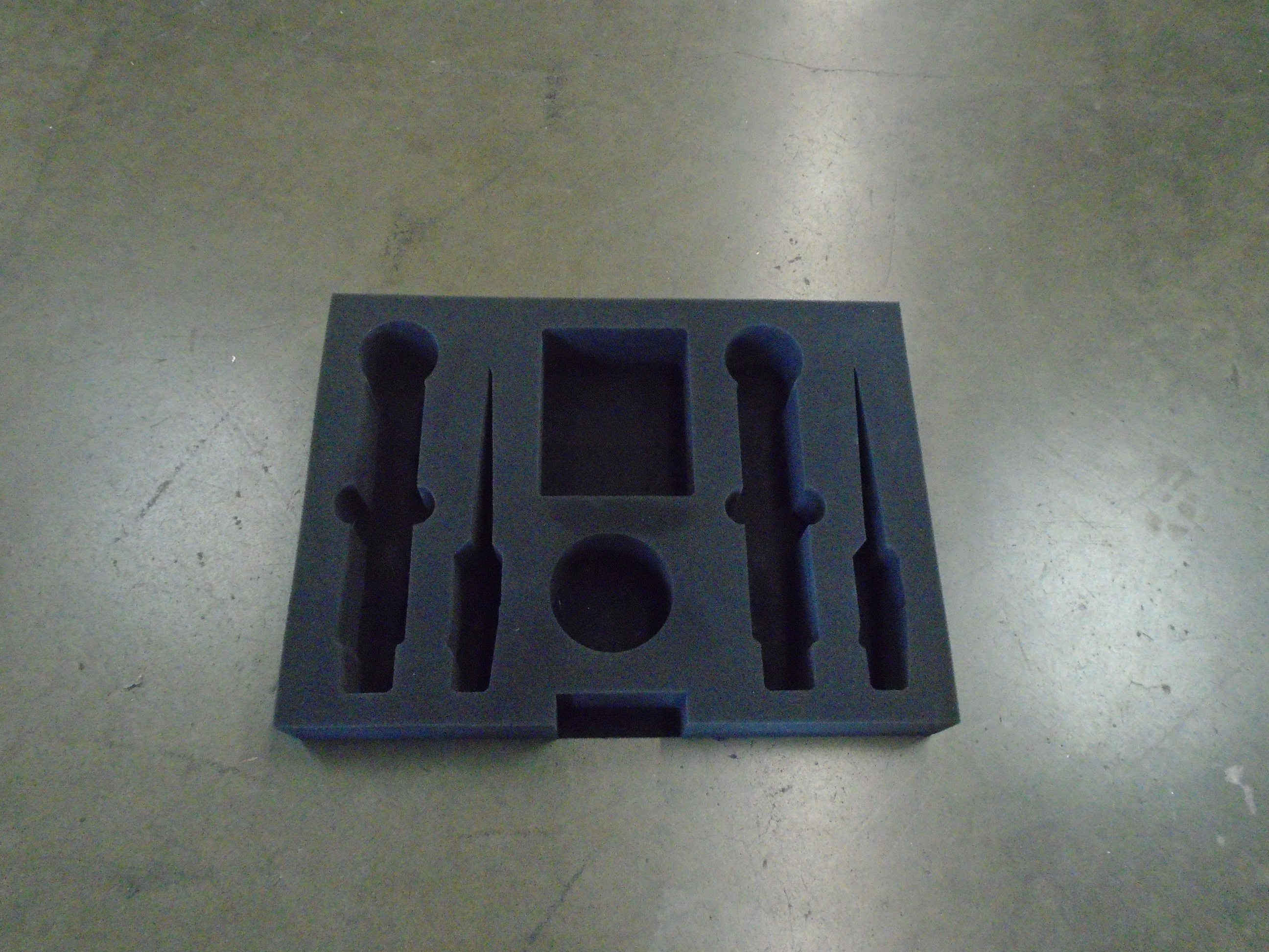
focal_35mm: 26
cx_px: 634
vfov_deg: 53.1
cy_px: 476
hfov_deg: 67.3
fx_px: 953
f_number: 3.2
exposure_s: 1/50
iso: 800
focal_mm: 4.6
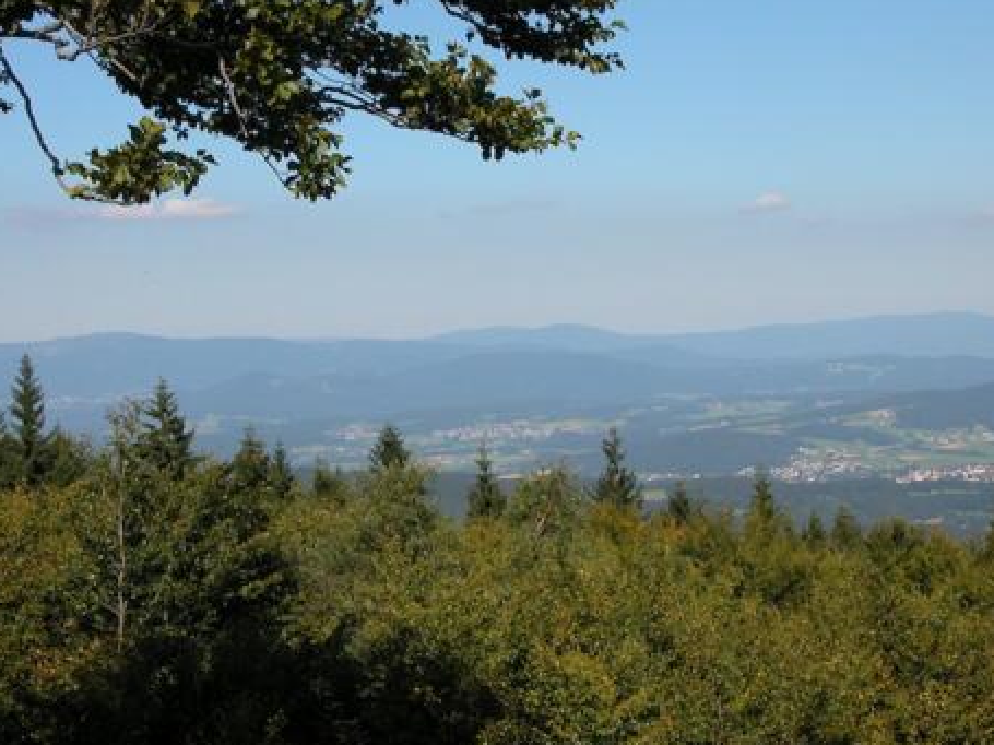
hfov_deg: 24.4
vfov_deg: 18.4
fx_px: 2297
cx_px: 418
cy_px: 332
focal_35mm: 80
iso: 100
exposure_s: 1/506
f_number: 6.4
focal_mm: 15.7
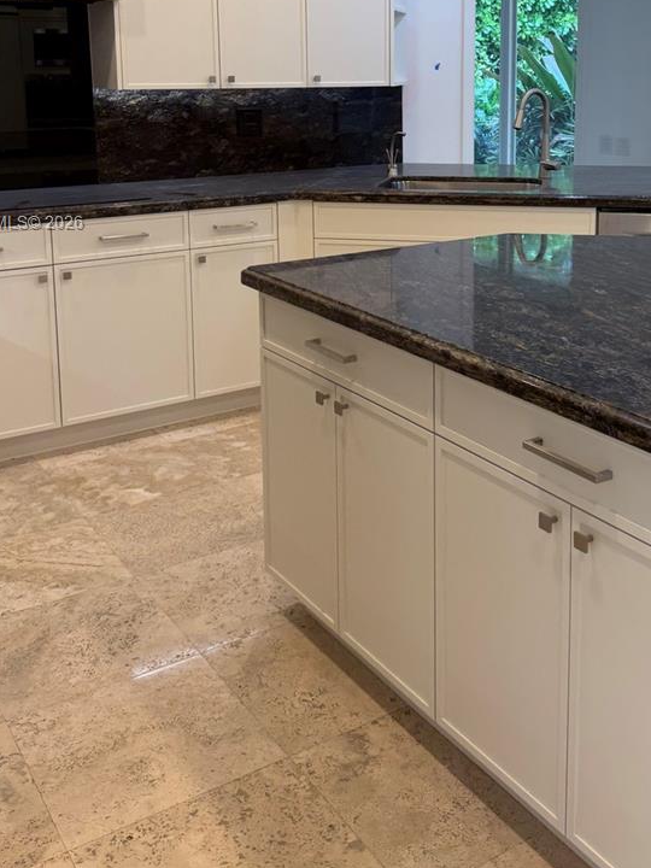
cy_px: 224
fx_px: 1003
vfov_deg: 45.3
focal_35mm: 40
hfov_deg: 35.8
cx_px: 403
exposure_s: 1/120
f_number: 1.78
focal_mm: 6.76
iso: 125
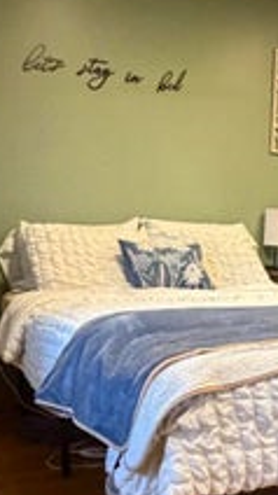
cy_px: 376
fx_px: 604
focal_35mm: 46
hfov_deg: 24.9
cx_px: 264
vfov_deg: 43.1
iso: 1000
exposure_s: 1/40
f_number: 2.2
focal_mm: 2.22
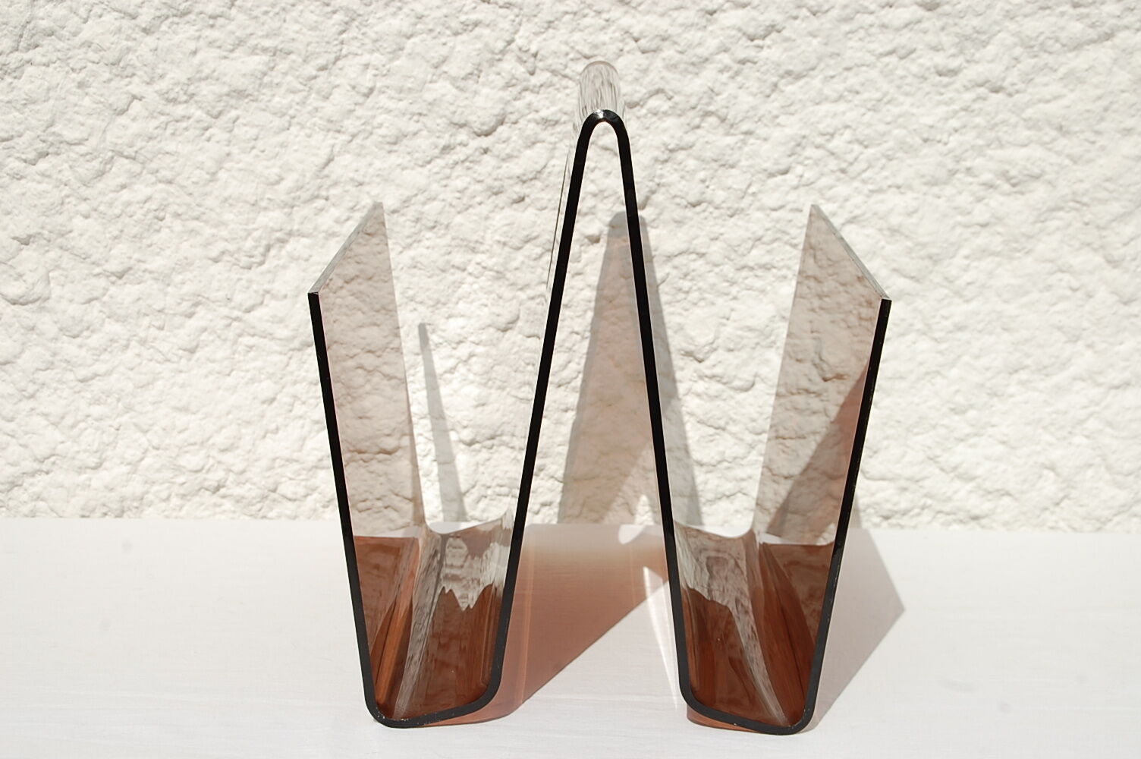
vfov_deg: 21.5
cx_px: 570
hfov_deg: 31.9
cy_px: 380
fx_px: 1995
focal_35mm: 63
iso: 200
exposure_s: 1/500
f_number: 13
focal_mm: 42
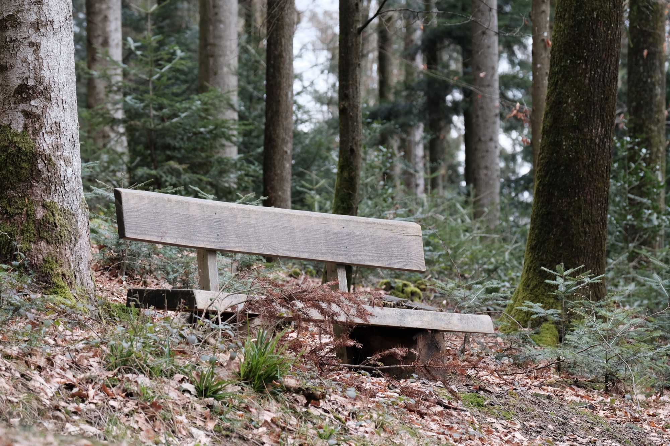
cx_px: 335
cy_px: 223
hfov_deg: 8.0
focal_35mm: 256
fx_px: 4764
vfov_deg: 5.4
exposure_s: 1/52
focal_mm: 170.5
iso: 400
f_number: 5.6
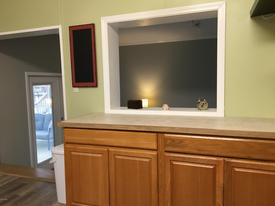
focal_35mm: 29
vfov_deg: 48.2
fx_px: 230
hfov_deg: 61.7
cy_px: 103
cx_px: 138
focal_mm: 4.15
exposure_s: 1/30
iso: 64
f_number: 2.2
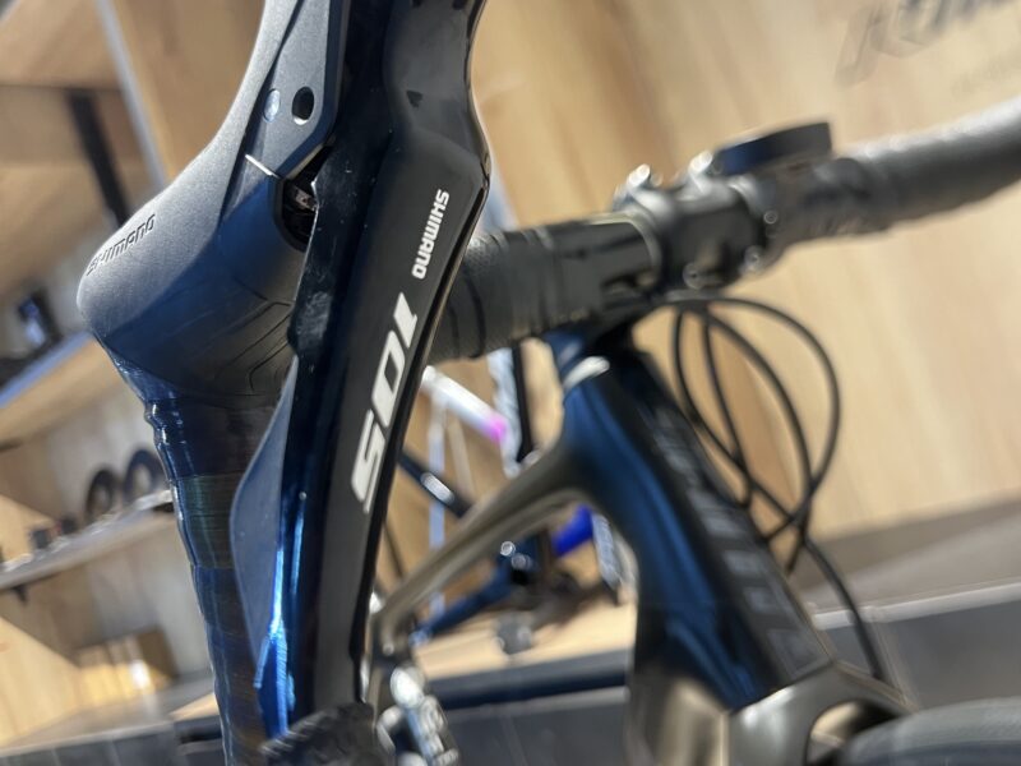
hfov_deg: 67.3
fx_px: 767
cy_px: 383
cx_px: 510
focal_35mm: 26
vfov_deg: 53.1
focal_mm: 5.7
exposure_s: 1/60
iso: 320
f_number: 1.5
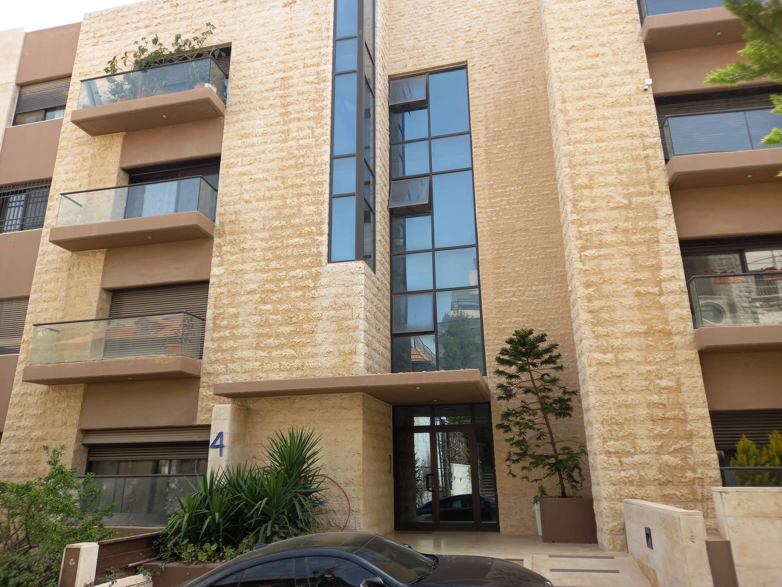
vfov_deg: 54.9
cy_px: 294
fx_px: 565
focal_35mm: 25
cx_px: 391
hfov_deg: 69.4
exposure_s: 1/185
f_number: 2
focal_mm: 4.6
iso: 25
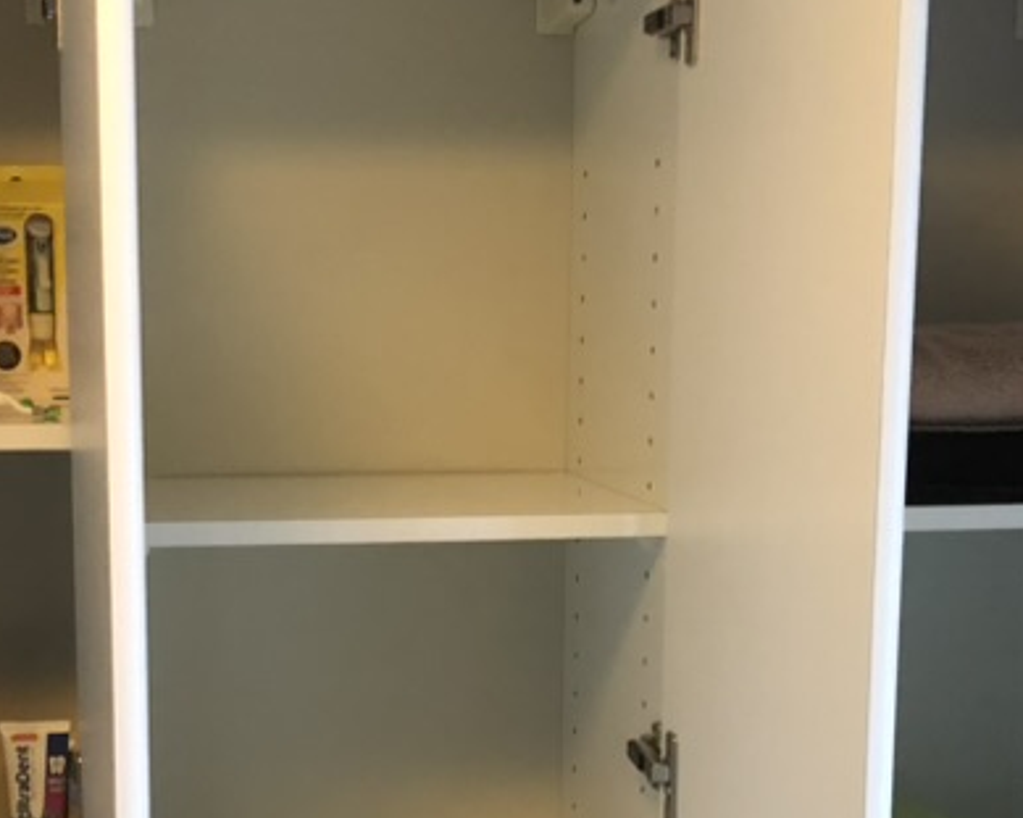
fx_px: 2179
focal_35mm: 72
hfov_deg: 26.4
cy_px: 692
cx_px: 402
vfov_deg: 20.9
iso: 80
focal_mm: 3.99
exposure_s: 1/5
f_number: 1.8
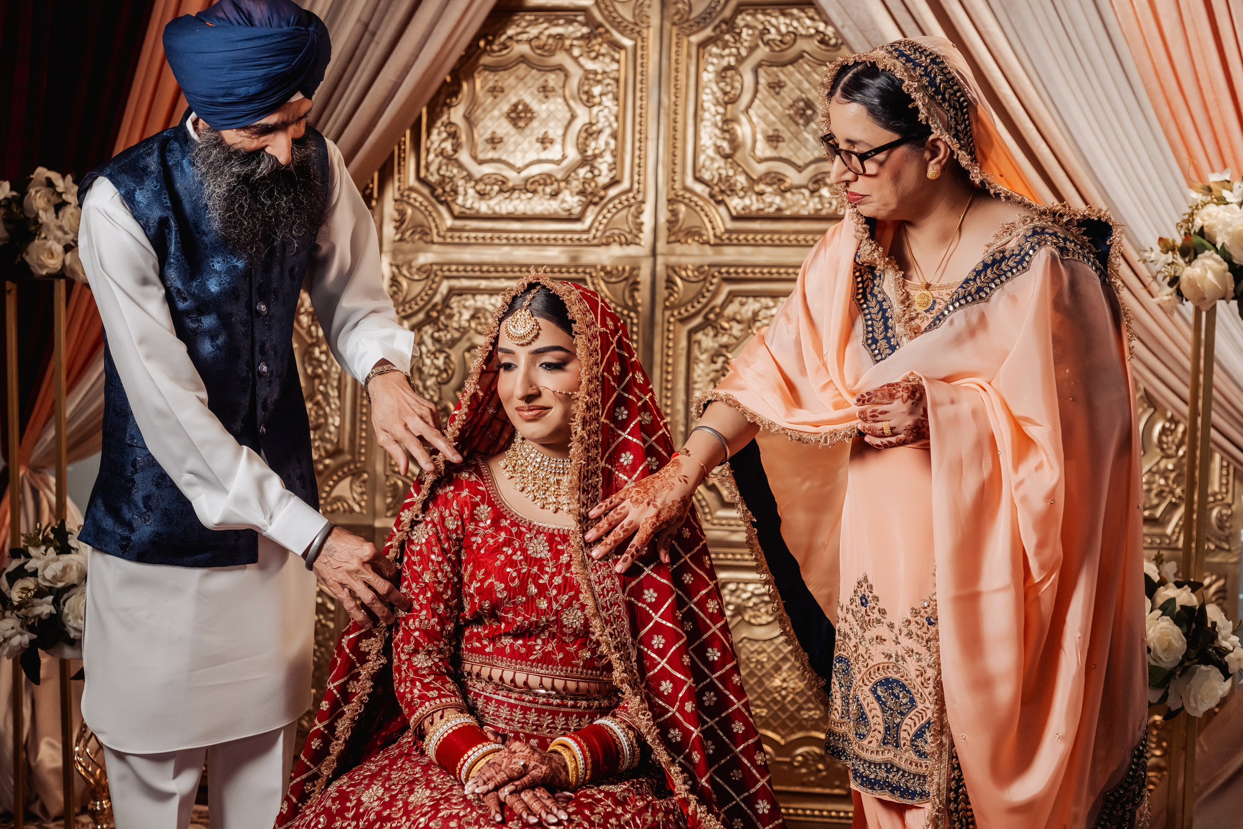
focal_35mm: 50
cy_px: 414
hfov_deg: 39.6
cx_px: 622
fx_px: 1726
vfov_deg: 27.0
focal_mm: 50
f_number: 2.8
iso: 1600
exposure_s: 1/200
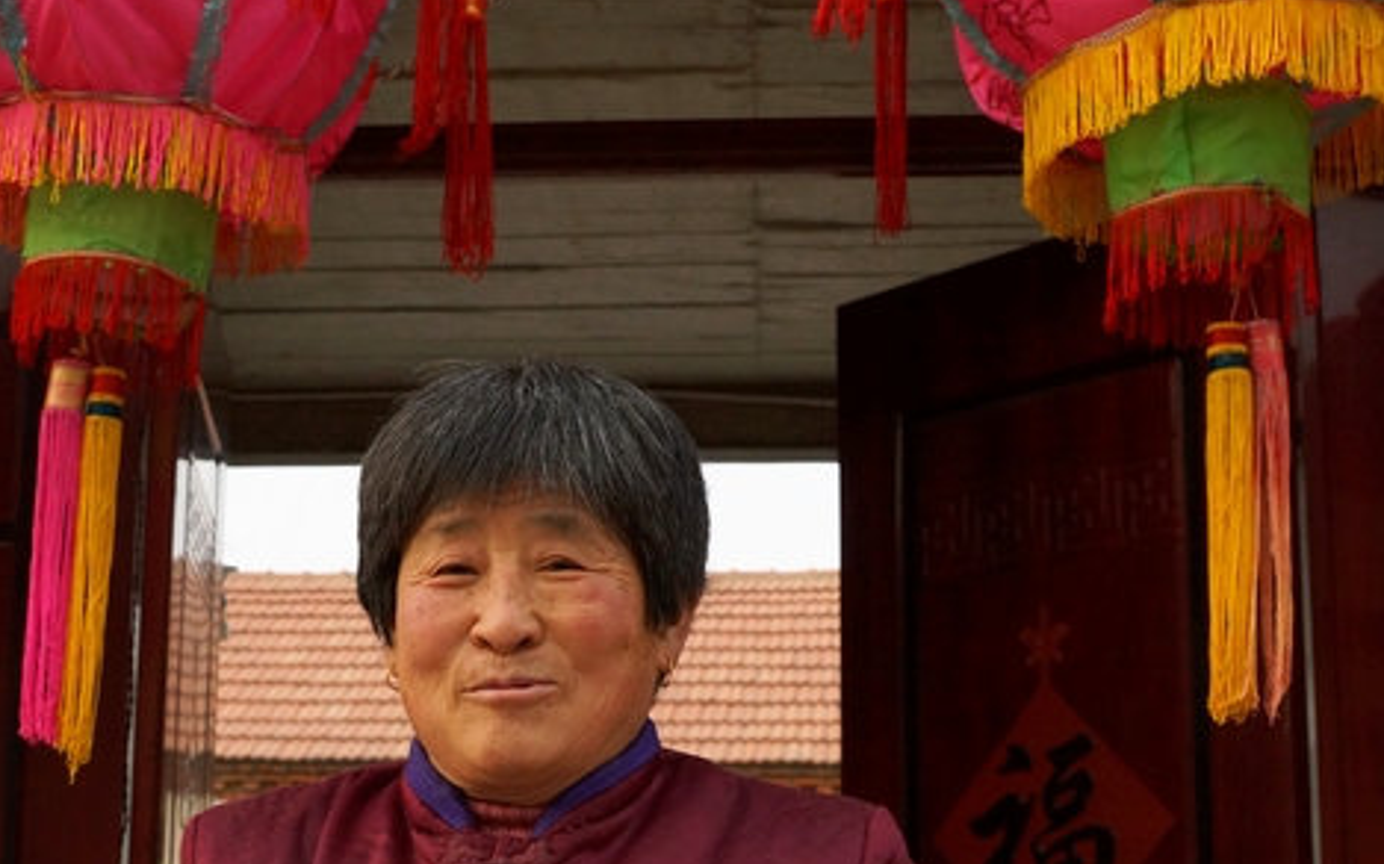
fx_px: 2301
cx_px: 528
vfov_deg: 21.1
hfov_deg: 33.3
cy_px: 658
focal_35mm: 61
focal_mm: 24
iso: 800
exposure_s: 1/500
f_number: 5.6
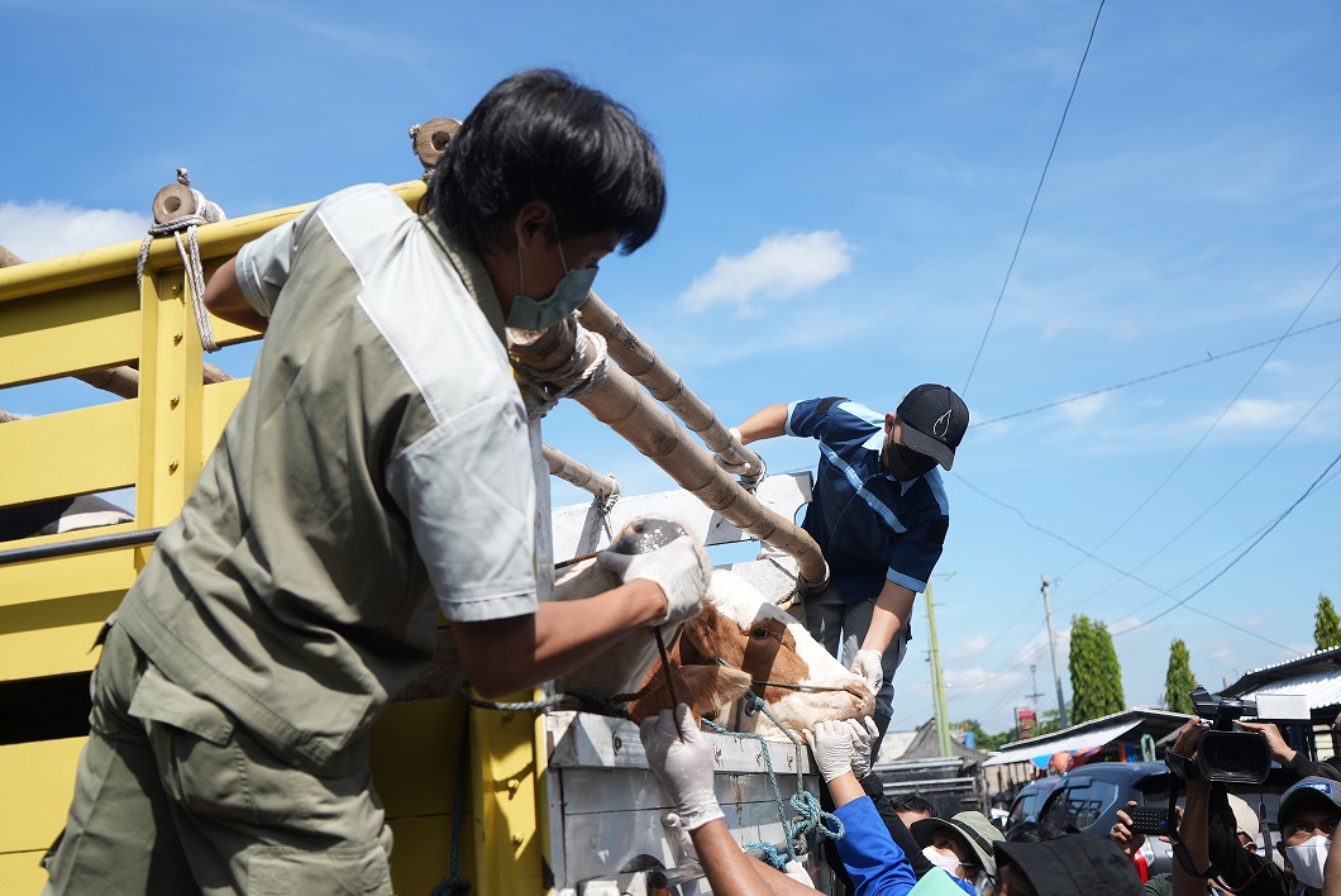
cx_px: 670
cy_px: 448
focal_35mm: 35
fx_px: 1304
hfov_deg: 54.4
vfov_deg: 37.9
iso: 160
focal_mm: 35
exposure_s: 1/1250
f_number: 4
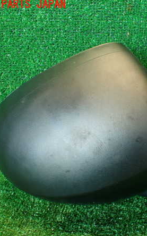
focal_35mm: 43
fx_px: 276
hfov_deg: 28.8
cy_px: 117
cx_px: 128
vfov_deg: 46.2
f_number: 2.3
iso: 250
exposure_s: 1/30
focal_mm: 5.4
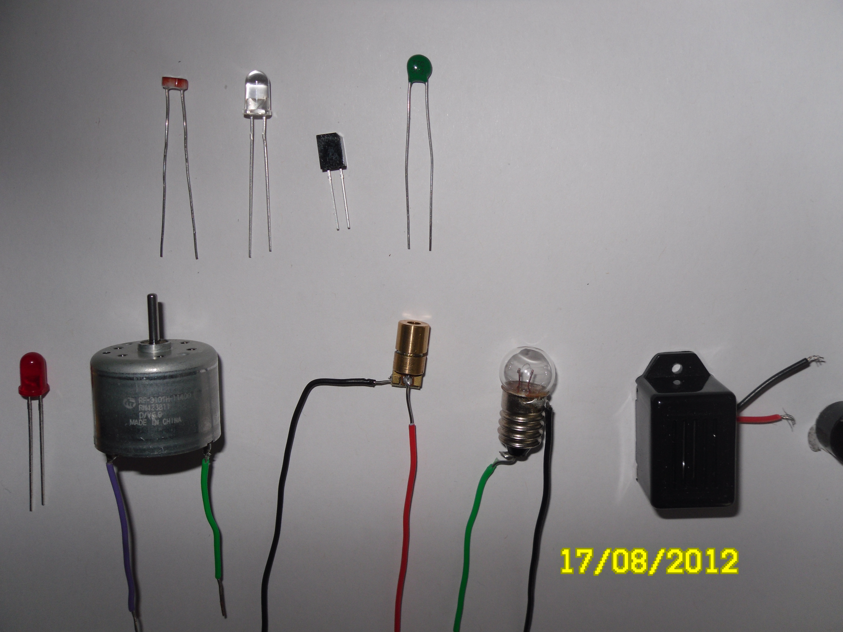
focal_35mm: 35
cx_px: 422
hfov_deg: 52.6
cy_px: 316
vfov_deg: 40.7
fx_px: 852
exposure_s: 1/45
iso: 80
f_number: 8.2
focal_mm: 6.3
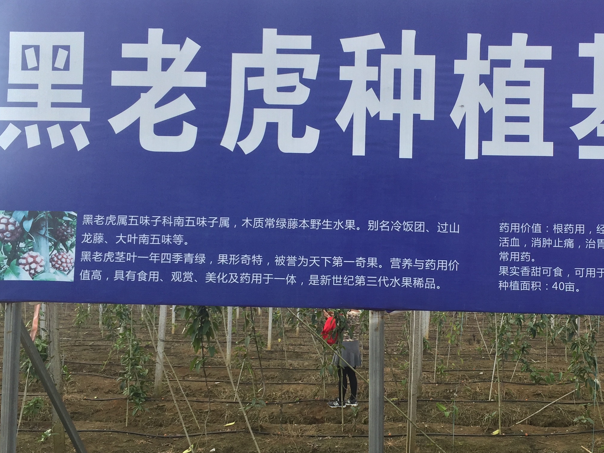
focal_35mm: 47
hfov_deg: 40.0
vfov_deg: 30.9
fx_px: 820
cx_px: 396
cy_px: 231
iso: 32
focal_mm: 4.15
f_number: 2.2
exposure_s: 1/465
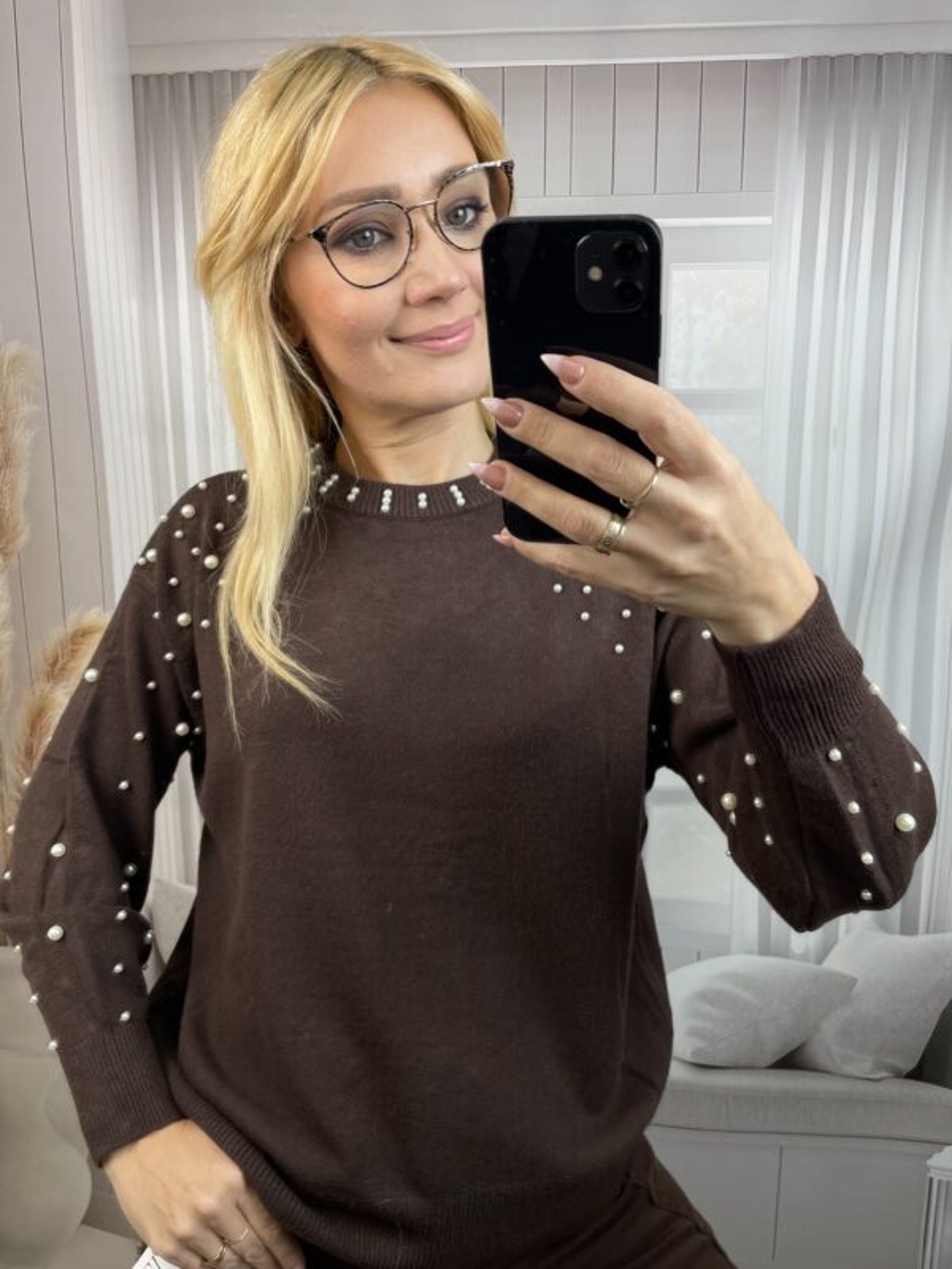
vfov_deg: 67.3
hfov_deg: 53.1
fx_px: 953
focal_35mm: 26
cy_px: 634
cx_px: 476
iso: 32
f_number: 1.6
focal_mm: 4.2
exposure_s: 1/106
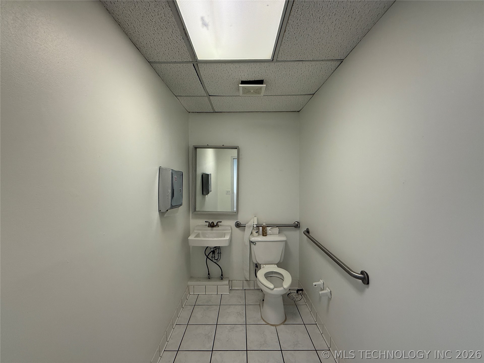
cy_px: 182
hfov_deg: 102.1
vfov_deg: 85.7
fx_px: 196
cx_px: 242
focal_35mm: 14
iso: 200
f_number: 2.2
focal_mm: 2.22
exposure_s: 1/104
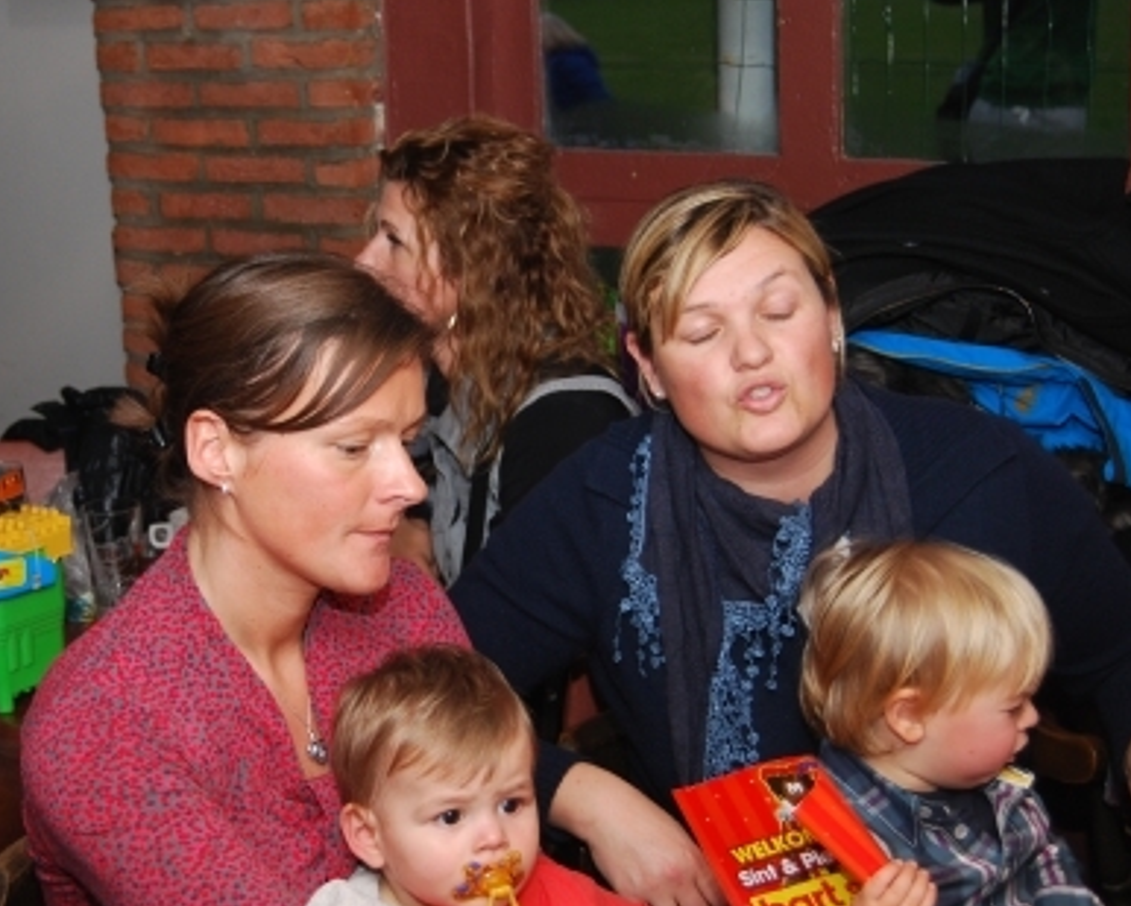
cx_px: 346
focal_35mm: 70
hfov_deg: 26.9
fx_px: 2344
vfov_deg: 21.9
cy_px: 488
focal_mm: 32
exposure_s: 1/60
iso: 320
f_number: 4.5
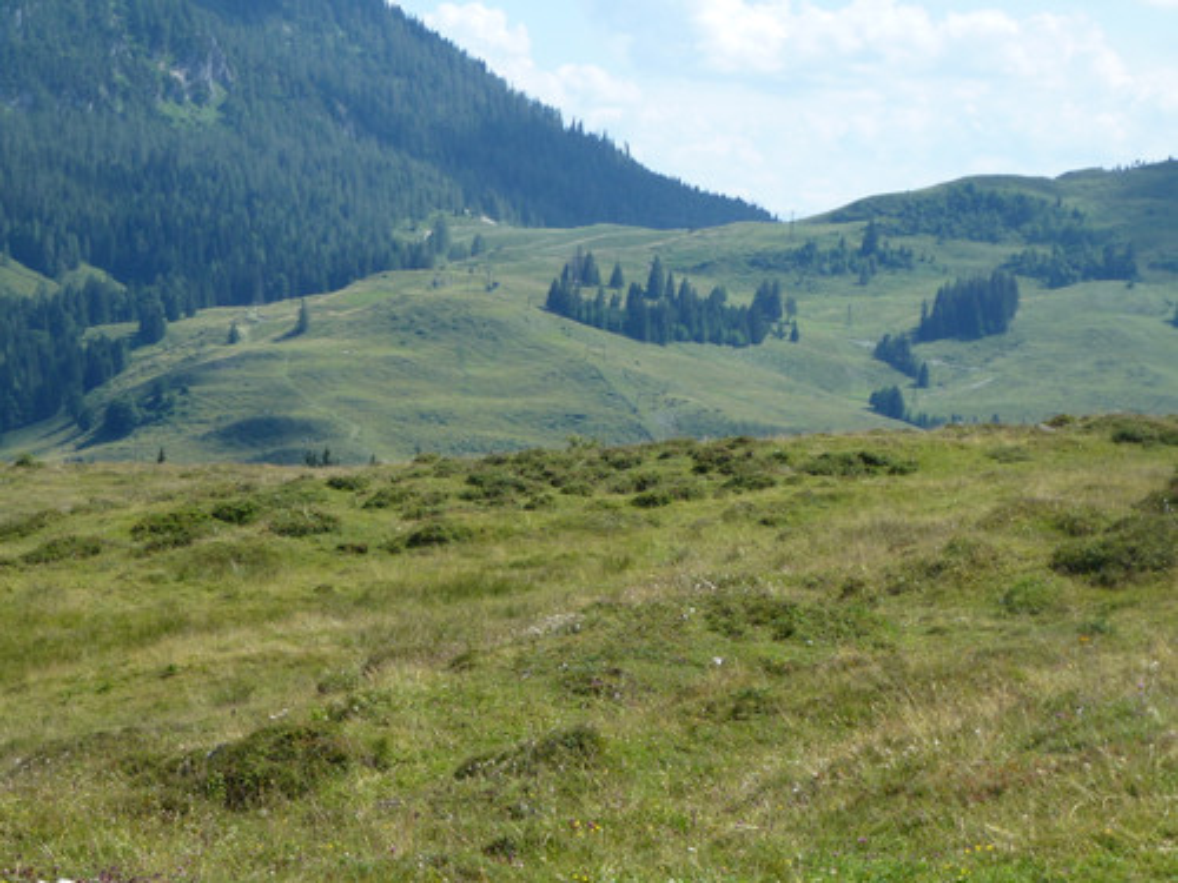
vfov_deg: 13.1
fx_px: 3845
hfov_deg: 17.4
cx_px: 589
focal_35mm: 113
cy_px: 442
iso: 100
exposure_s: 1/400
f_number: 5
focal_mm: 18.7
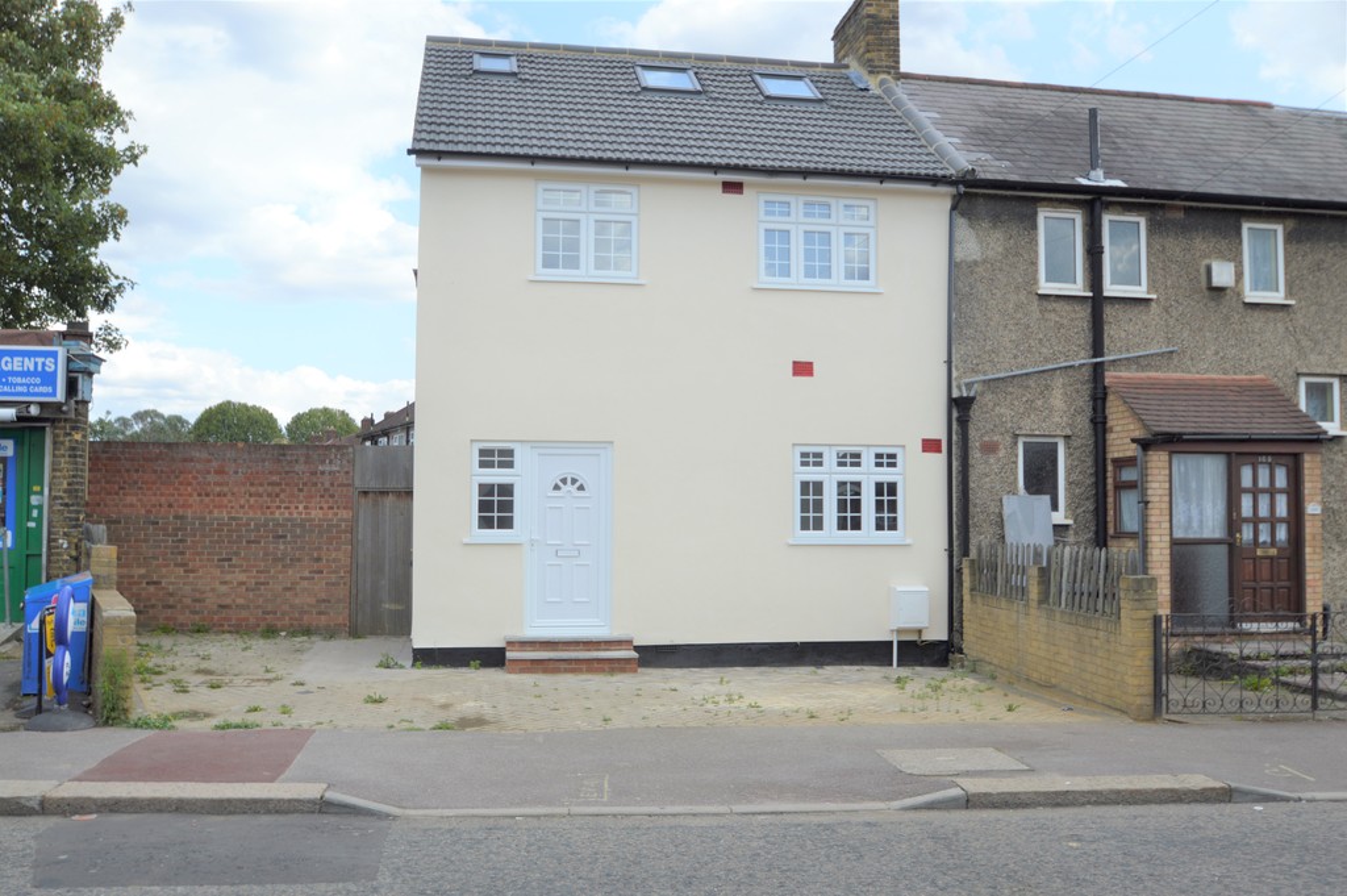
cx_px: 674
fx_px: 1122
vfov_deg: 43.5
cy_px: 448
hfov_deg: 62.0
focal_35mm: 30
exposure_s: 1/200
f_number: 7.1
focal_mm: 20
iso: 100
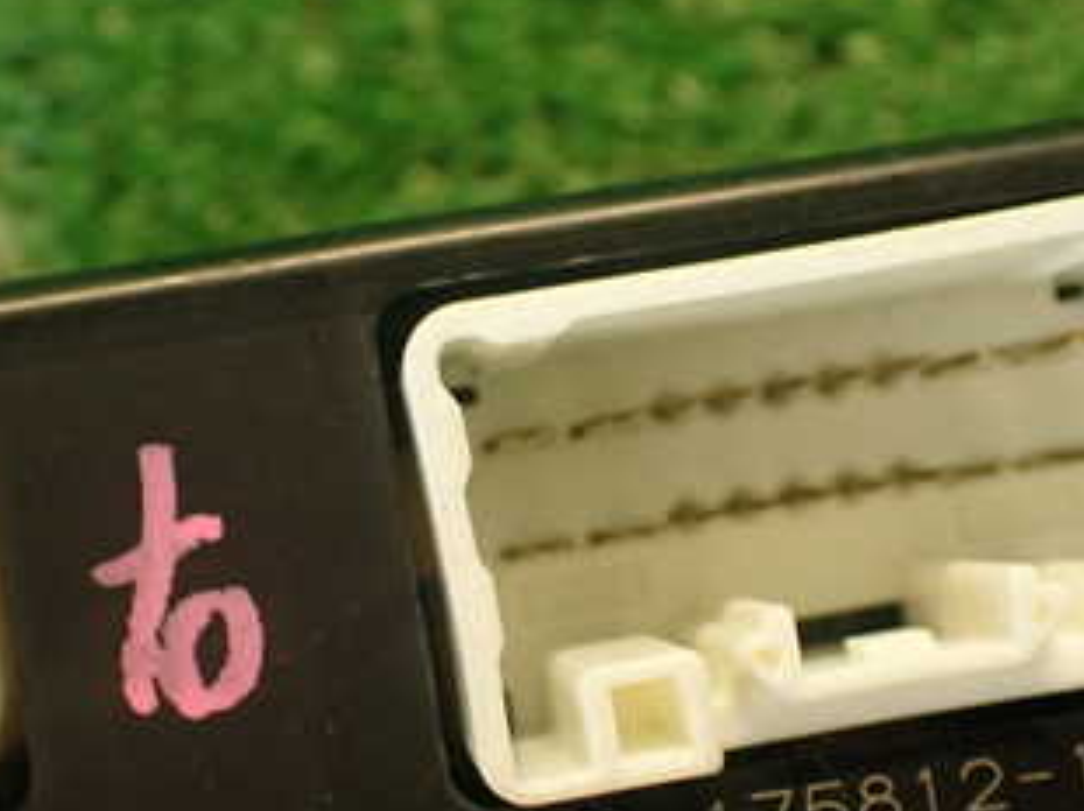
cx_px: 402
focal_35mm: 62
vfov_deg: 23.6
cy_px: 514
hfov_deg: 31.1
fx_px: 1940
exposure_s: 1/30
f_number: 2.4
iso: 250
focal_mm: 5.79
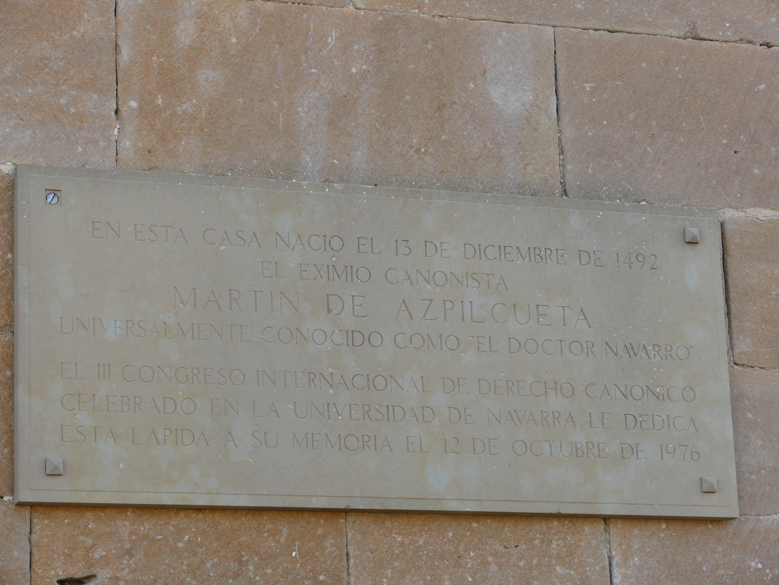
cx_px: 390
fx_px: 2520
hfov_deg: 17.6
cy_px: 292
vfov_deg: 13.2
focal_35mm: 112
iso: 100
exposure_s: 1/80
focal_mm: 23.7
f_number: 5.6
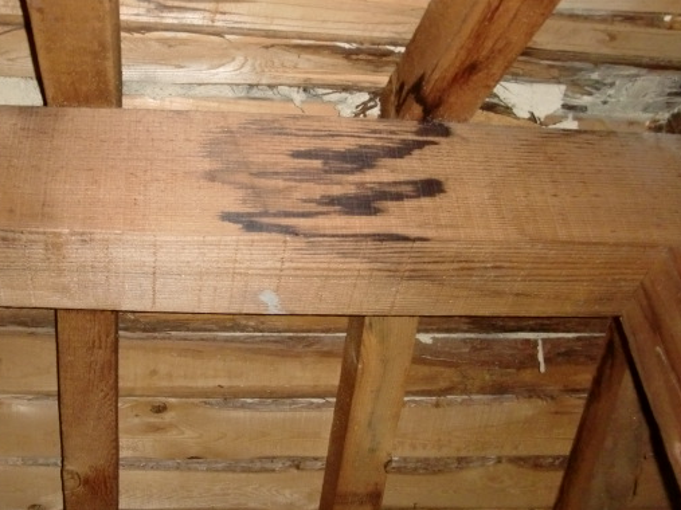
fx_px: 944
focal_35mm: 48
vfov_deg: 30.1
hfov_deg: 39.4
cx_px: 259
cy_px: 193
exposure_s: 1/40
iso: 400
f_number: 3.9
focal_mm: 6.66
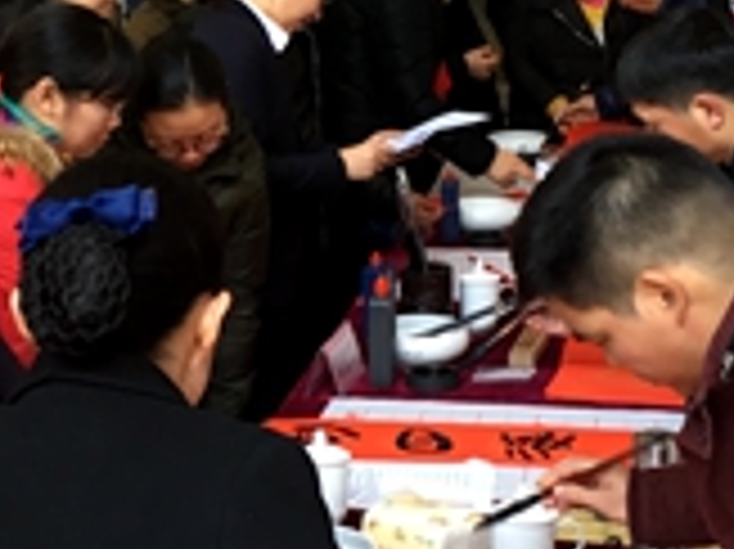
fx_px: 1886
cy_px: 277
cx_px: 108
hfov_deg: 21.6
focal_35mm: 89
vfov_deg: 16.6
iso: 80
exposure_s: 1/33
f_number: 2.2
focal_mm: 4.15
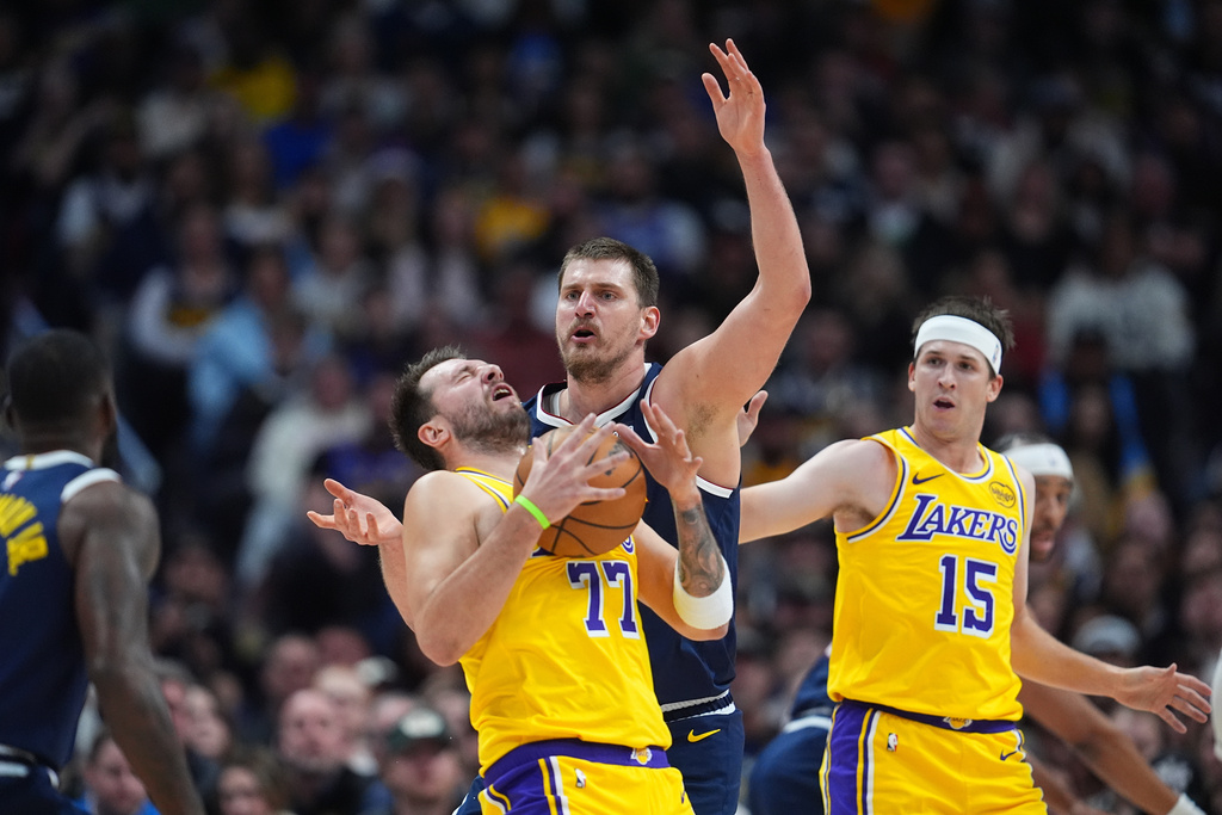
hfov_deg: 5.2
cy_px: 408
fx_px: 13579
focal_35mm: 400
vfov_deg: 3.4
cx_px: 611
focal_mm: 400
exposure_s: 1/2000
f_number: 3.2
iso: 5000
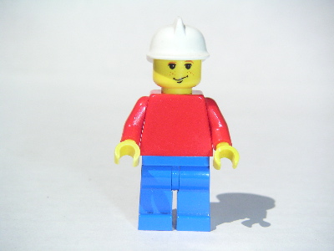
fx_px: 704
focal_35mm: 73
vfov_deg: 20.2
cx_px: 167
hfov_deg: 26.7
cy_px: 126
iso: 160
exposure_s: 1/1000
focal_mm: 11.3
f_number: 8
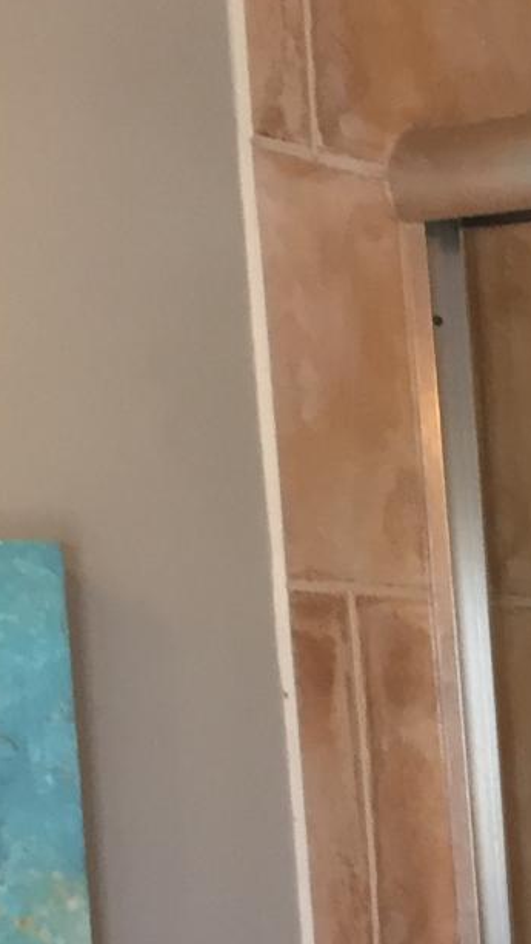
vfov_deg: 19.5
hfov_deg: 10.6
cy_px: 1155
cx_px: 1114
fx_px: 2577
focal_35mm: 103
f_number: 2.2
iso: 32
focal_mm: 4.15
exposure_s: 1/40
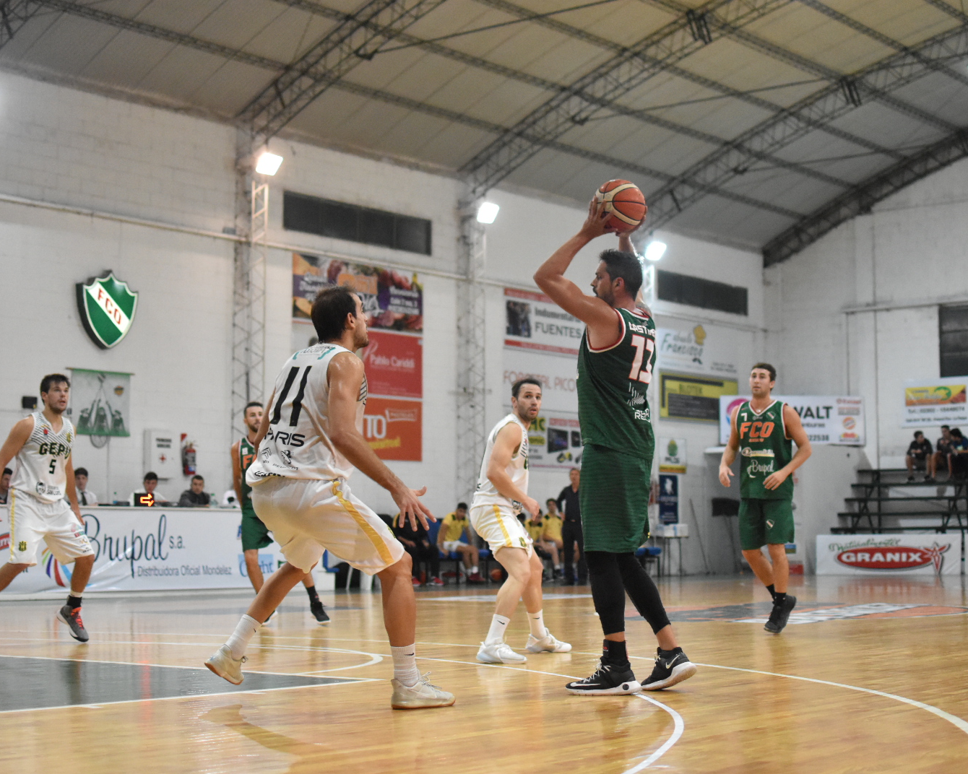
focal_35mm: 60
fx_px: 1707
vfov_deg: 25.6
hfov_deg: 31.6
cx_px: 541
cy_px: 387
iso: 4000
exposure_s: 1/1000
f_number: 1.8
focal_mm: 35
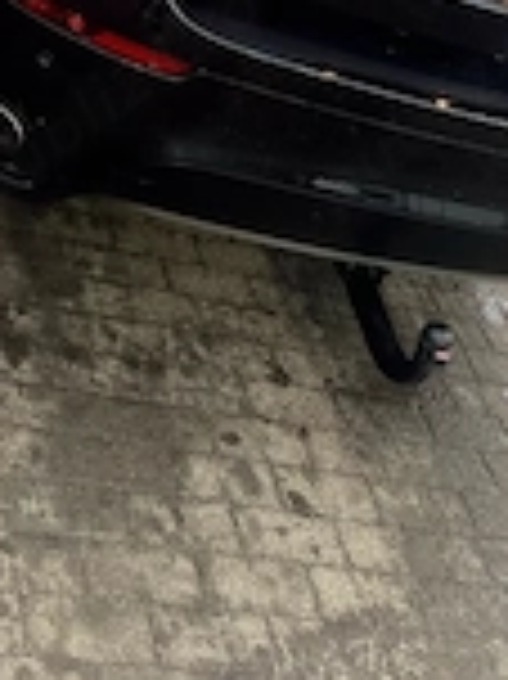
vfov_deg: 24.6
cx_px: 202
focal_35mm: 69
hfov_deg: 21.3
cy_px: -198
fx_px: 1352
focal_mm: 5.7
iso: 125
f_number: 1.5
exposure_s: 1/121
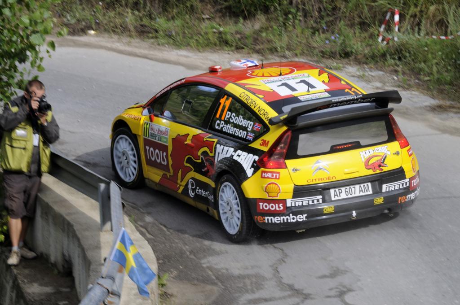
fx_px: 2220
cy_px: 152
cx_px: 230
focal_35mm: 174
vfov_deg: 7.9
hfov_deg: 11.8
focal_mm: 116
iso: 400
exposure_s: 1/160
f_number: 20
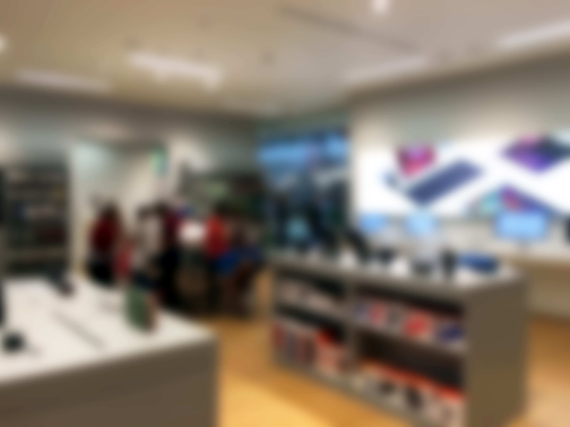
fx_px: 478
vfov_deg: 48.2
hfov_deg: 61.7
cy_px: 214
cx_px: 285
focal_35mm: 29
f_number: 2.2
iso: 25
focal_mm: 4.15
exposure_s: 1/50
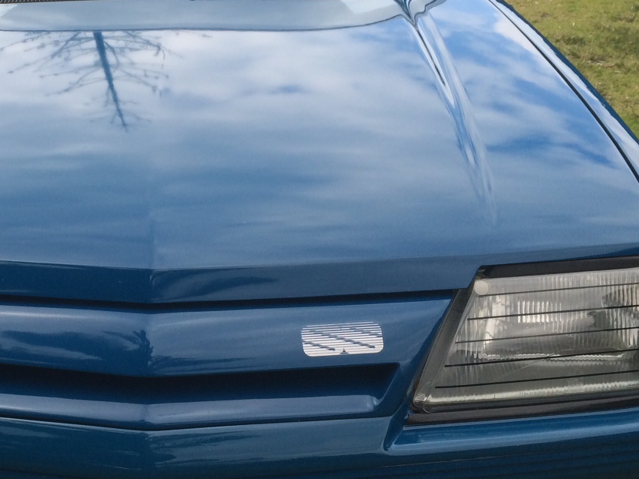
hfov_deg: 31.8
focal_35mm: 59
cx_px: 122
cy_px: 234
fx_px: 1089
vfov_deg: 24.8
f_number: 2.2
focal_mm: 4.12
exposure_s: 1/533
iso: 32
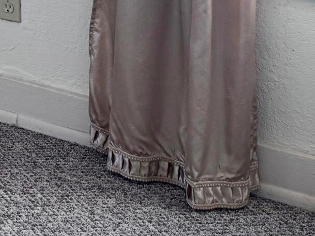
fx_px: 1074
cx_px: -332
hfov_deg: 13.9
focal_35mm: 118
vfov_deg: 10.8
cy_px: -324
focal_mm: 6.76
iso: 80
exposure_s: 1/170
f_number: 1.78
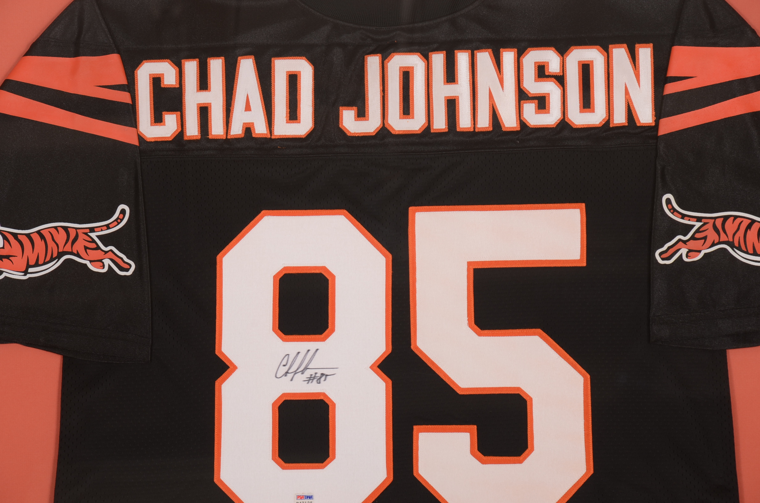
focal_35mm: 158
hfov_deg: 13.1
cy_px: 252
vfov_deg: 8.7
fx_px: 3318
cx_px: 380
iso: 200
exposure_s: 1/160
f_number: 10
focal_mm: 105
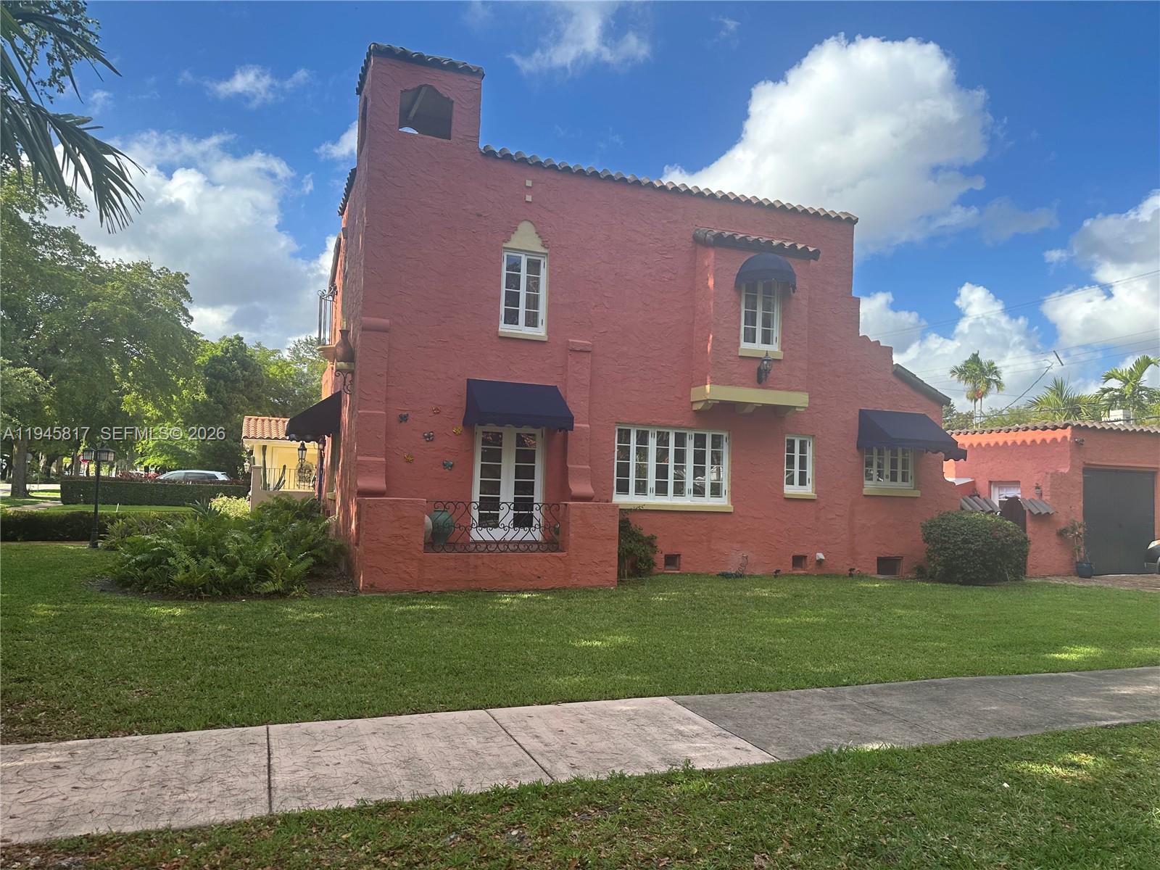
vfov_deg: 56.8
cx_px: 580
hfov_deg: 71.6
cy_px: 435
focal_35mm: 24
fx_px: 804
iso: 80
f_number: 1.78
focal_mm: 6.86
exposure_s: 1/2070
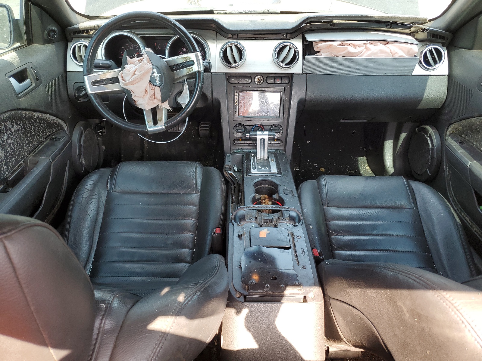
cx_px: 241
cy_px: 180
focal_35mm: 26
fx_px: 362
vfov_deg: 53.1
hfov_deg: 67.3
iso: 53
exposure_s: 1/120
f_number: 1.5
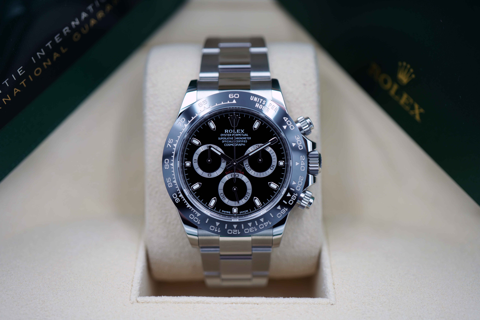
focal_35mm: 50
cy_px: 160
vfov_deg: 27.0
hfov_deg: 39.6
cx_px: 240
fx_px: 667
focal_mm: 50
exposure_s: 1/80
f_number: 2.8
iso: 100
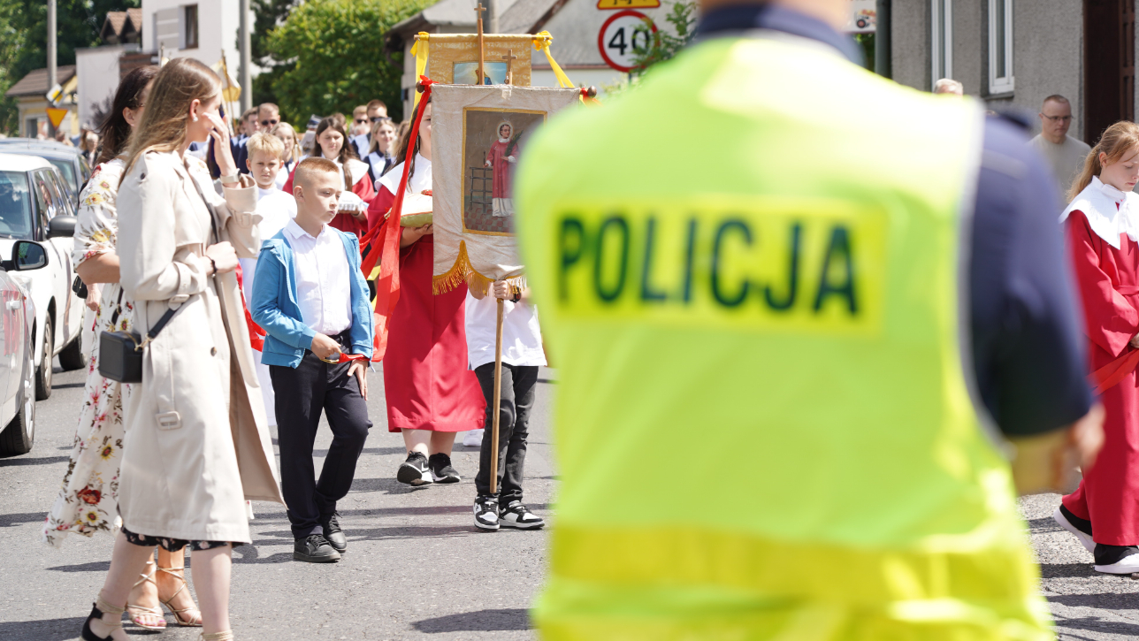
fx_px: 3353
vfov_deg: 10.9
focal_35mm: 111
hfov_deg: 19.3
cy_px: 320
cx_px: 565
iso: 100
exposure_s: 1/250
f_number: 5
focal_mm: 105
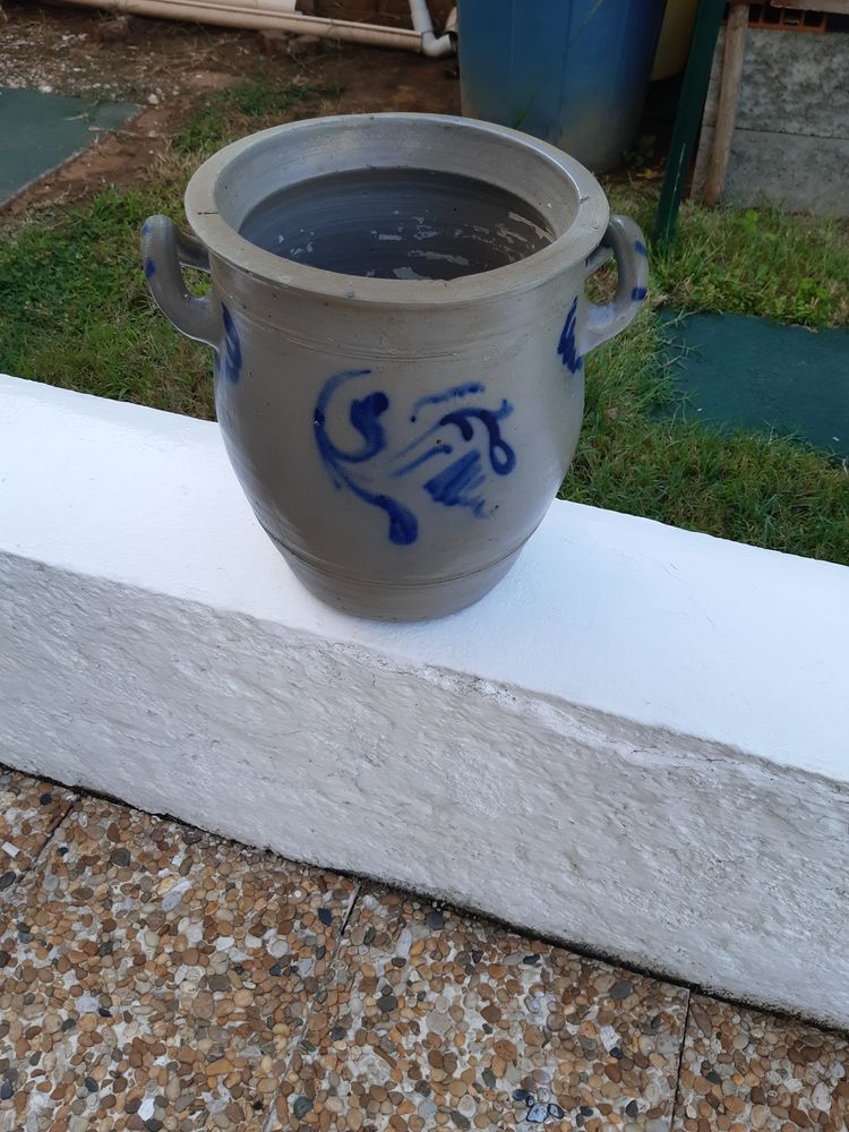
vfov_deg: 67.3
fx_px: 850
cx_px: 424
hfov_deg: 53.1
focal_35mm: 26
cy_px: 566
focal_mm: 3.92
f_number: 1.7
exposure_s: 1/274
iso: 40
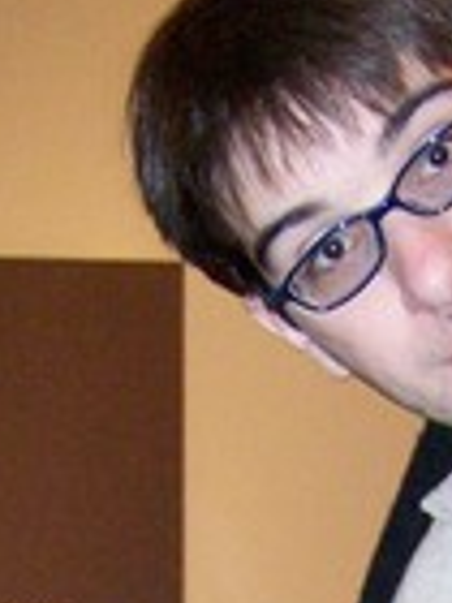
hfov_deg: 9.1
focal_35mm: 163
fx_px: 2838
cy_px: 1128
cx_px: 331
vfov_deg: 11.2
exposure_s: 1/30
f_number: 2.8
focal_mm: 6.3
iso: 400
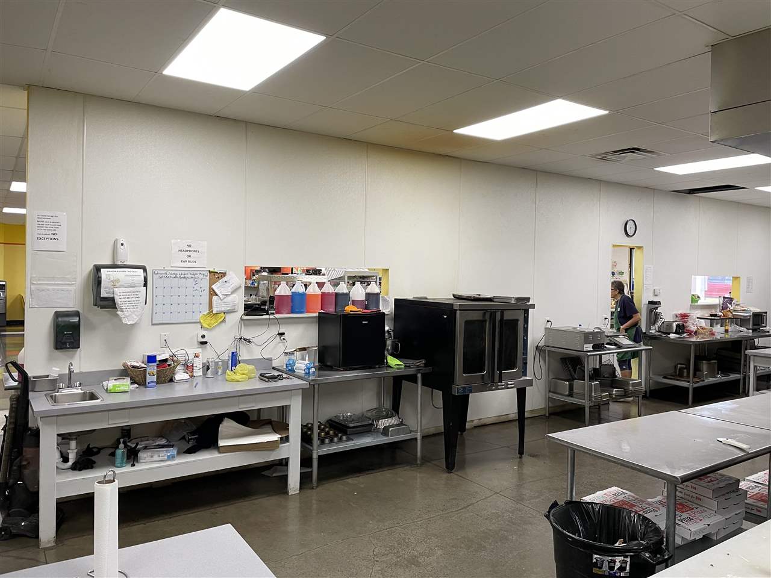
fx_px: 579
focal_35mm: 26
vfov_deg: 53.1
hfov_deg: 67.3
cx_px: 386
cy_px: 289
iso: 80
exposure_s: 1/60
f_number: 1.6
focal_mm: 4.2
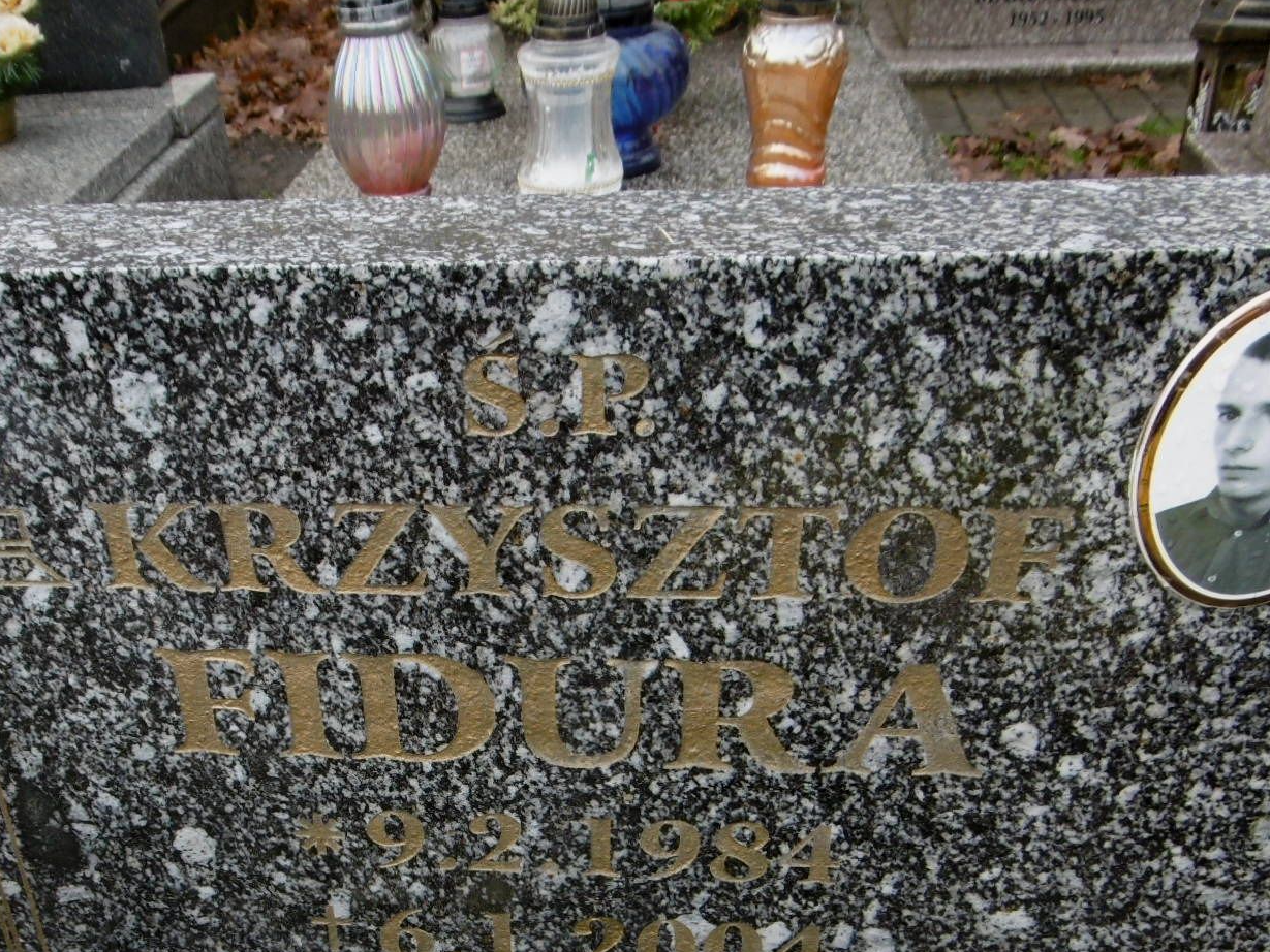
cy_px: 790
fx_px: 1468
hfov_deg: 46.2
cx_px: 444
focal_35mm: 40
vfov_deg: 34.6
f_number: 3.1
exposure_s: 1/125
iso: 100
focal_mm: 4.3
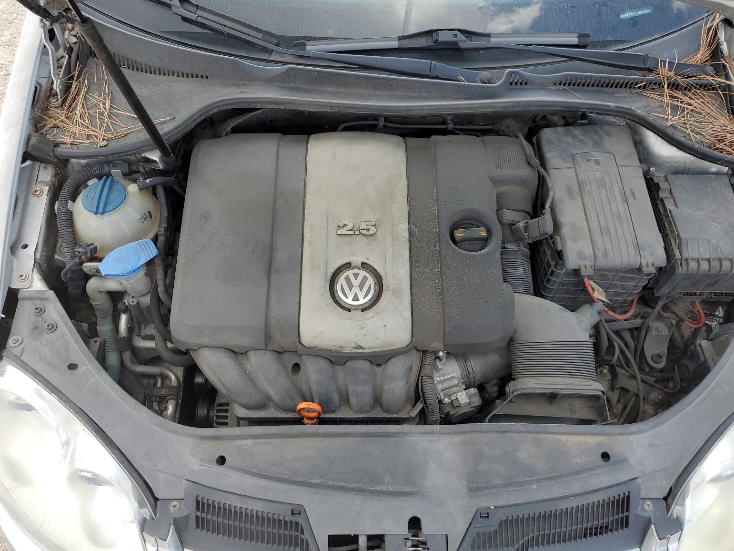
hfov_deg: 65.3
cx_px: 376
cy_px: 270
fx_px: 573
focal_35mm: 27
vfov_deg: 51.4
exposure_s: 1/588
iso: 50
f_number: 1.5
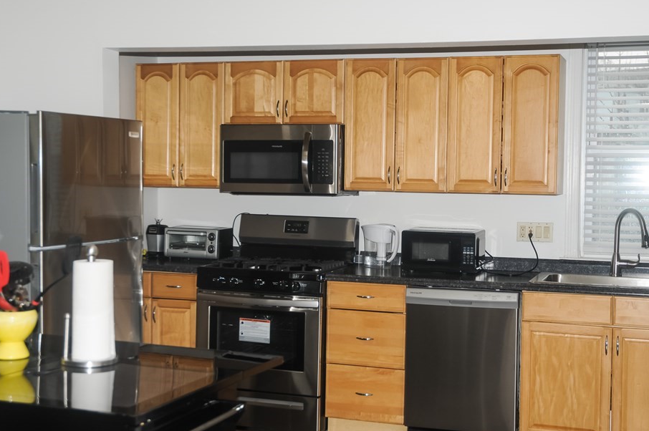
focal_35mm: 53
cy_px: 228
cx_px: 356
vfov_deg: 25.7
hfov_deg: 37.8
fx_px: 947
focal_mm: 31
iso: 160
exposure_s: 1/250
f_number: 4
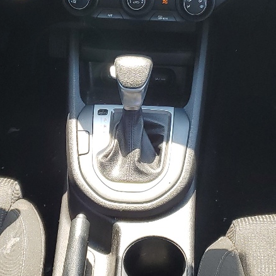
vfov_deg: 20.6
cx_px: 103
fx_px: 758
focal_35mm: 84
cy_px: 121
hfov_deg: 20.6
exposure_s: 1/323
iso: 50
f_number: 1.5
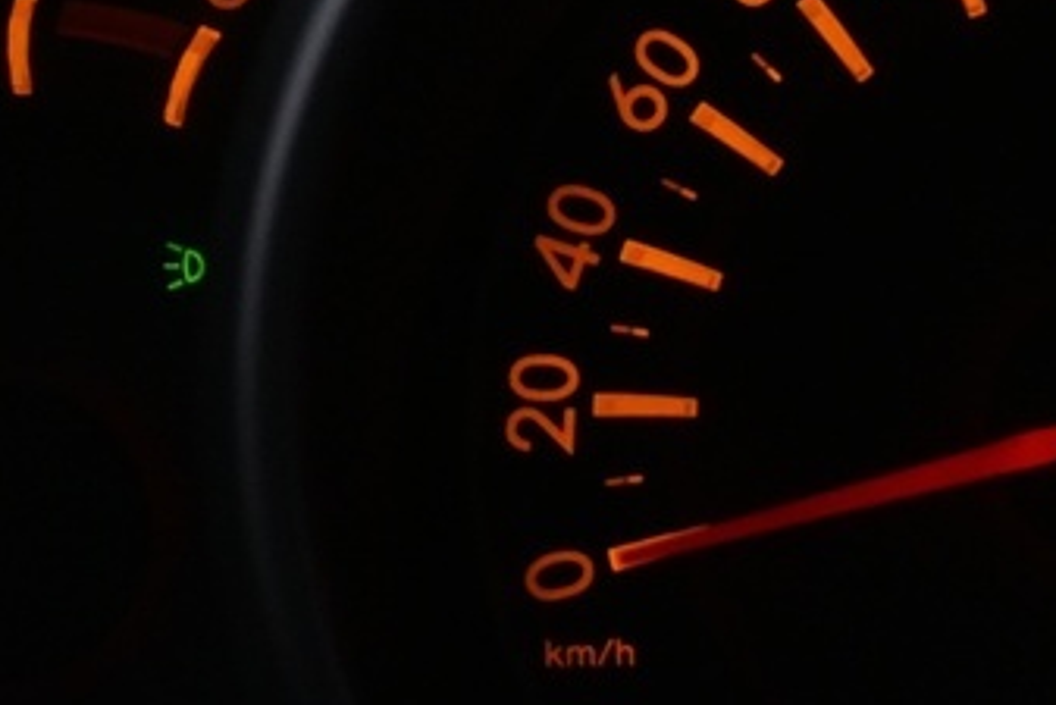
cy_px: -103
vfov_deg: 6.0
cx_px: 1031
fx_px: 6667
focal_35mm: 227
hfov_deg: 9.0
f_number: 5
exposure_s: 1/125
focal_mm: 31.5
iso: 900
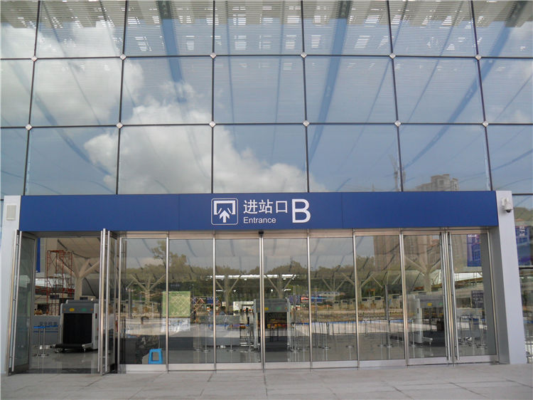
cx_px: 266
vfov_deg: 40.7
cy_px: 200
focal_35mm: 35
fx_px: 539
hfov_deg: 52.6
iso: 80
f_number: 3
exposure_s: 1/350
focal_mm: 6.3
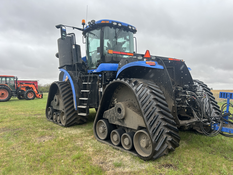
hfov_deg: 65.3
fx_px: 182
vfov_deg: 51.3
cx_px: 118
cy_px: 90
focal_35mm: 27
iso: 50
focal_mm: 5.7
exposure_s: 1/894
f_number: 1.5
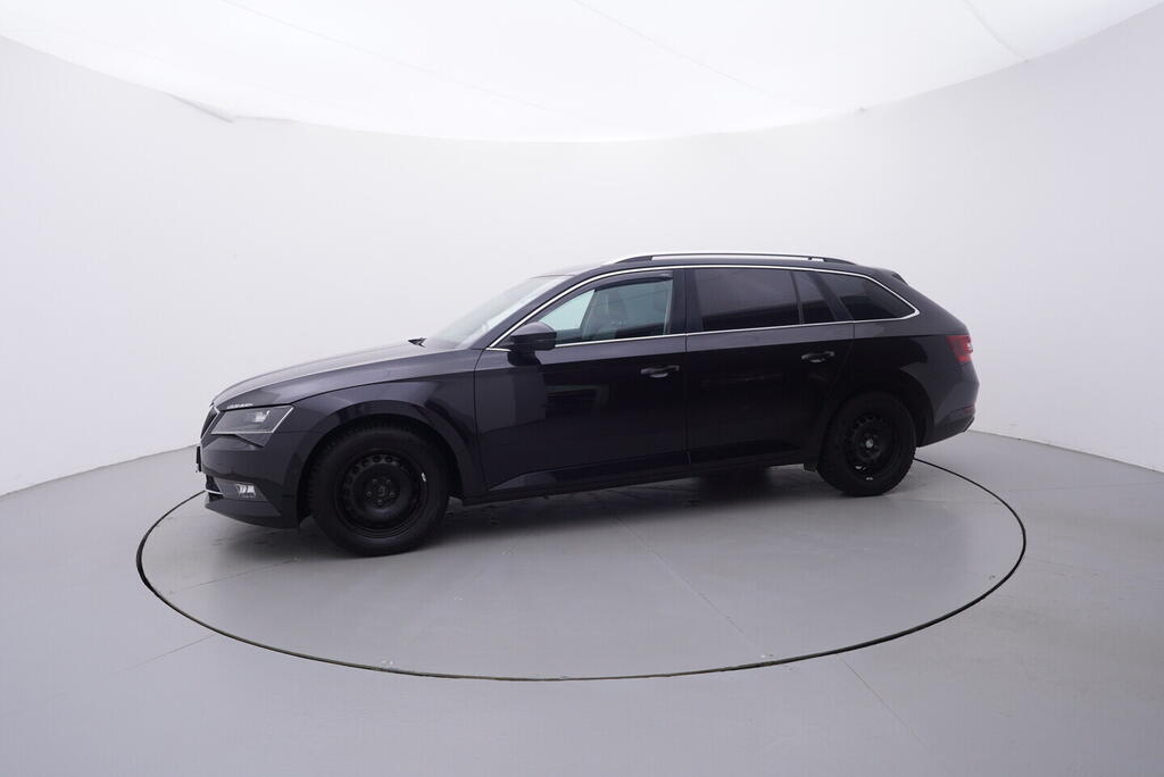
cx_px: 582
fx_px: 728
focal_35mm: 22
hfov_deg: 77.3
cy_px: 388
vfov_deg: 56.2
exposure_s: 1/80
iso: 200
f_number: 5
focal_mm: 15
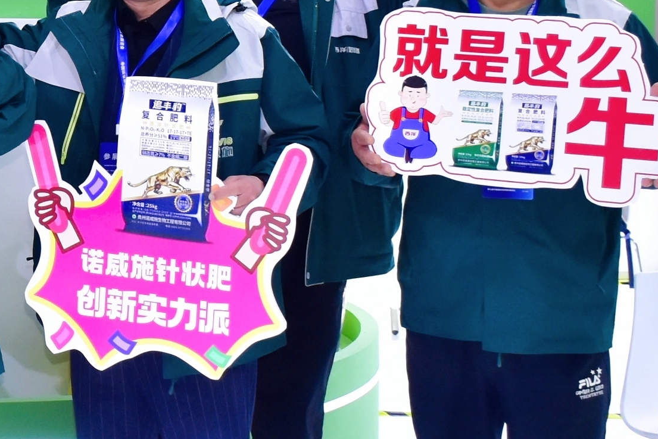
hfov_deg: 19.1
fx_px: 1828
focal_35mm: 100
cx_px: -157
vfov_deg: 13.5
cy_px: 28
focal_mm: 18
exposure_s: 1/160
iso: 640
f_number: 5
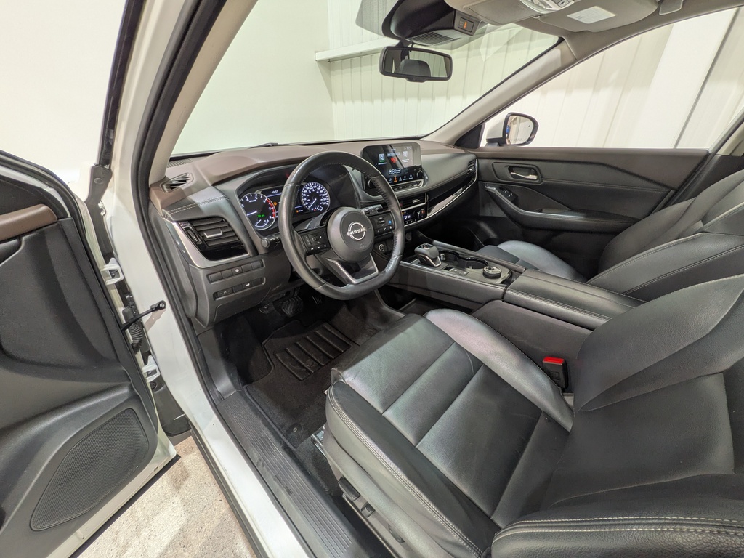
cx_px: 372
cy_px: 279
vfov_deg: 85.7
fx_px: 301
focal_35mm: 14
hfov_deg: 102.1
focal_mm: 1.83
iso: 56
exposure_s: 1/24
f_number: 2.2
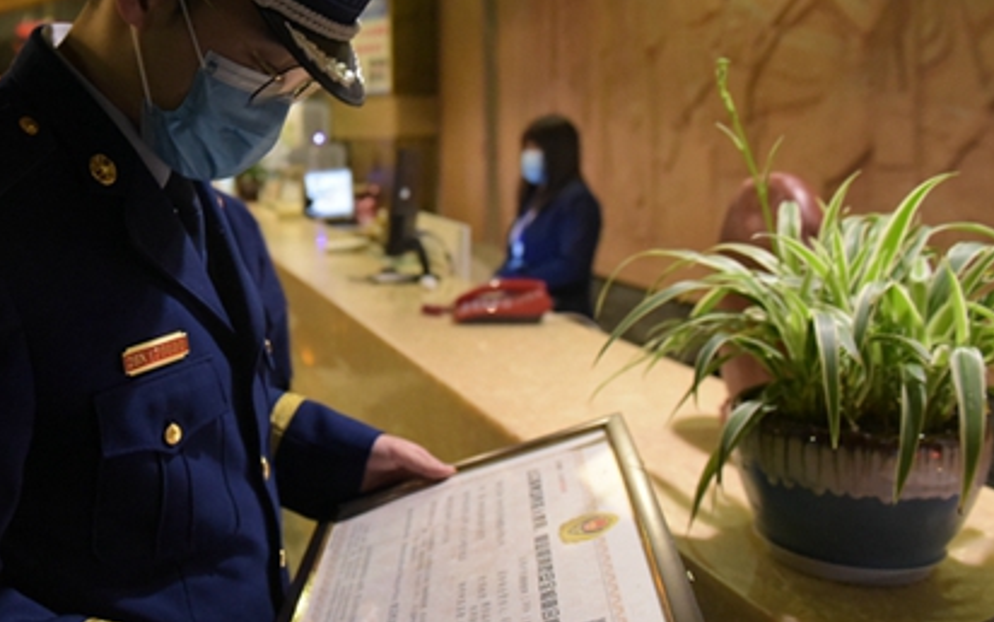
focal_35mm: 38
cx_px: 294
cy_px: 259
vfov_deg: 33.6
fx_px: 1030
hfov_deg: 50.1
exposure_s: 1/40
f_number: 3.2
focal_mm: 24
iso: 5000
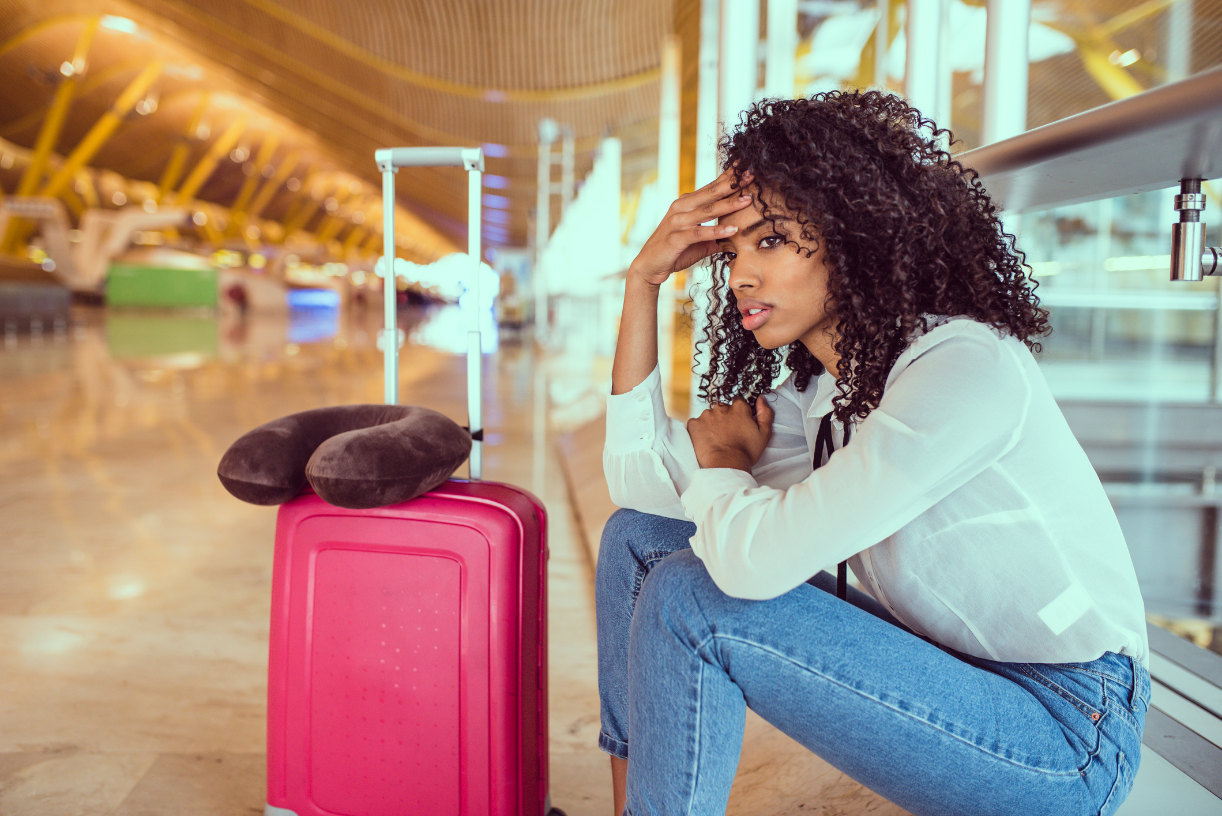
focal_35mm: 35
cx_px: 611
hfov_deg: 54.4
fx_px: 1189
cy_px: 408
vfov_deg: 37.9
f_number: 2.5
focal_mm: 35
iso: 500
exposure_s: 1/160
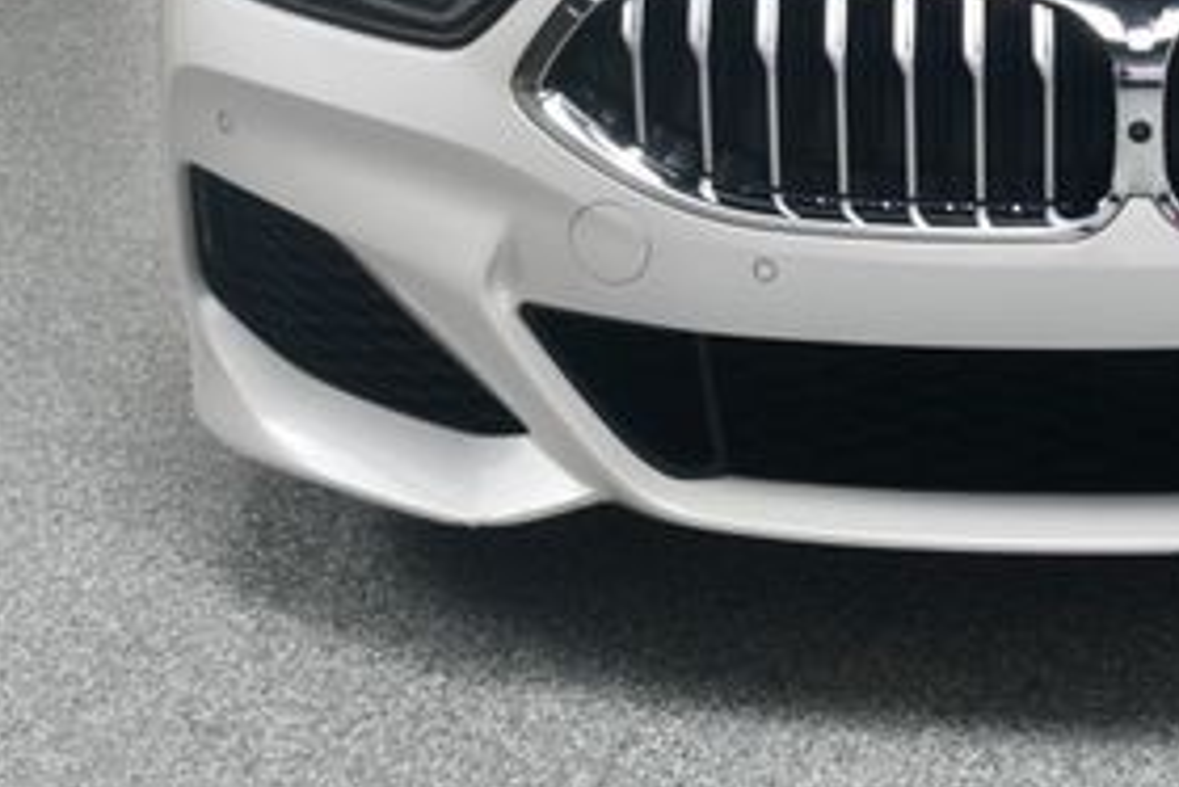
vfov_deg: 15.0
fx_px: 2916
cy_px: -105
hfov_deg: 22.4
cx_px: 1036
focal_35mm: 89
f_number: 13
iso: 100
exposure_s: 1/160
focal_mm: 26
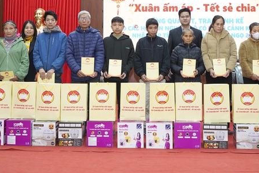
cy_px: 34
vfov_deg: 27.0
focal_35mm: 49
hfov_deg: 40.3
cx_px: 136
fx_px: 353
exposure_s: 1/200
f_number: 4
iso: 1250
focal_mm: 30
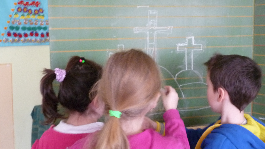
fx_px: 281
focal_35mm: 40
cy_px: 59
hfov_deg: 50.5
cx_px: 134
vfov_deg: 29.6
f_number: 2.8
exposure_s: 1/8
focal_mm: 4.8
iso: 400
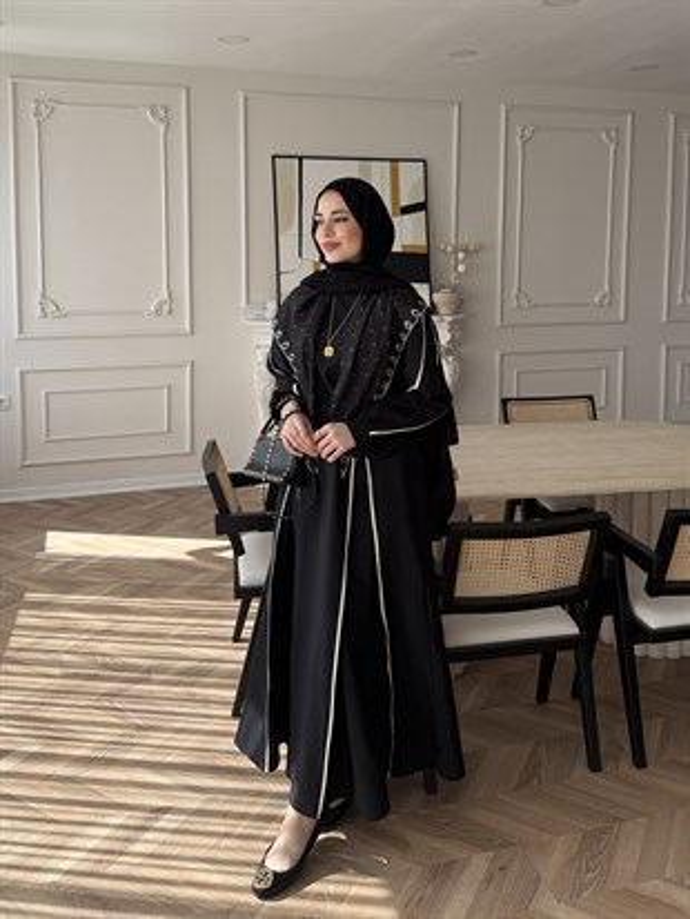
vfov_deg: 71.6
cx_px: 345
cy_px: 460
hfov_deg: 56.8
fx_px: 638
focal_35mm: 24
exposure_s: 1/765
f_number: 1.78
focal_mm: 6.76
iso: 80
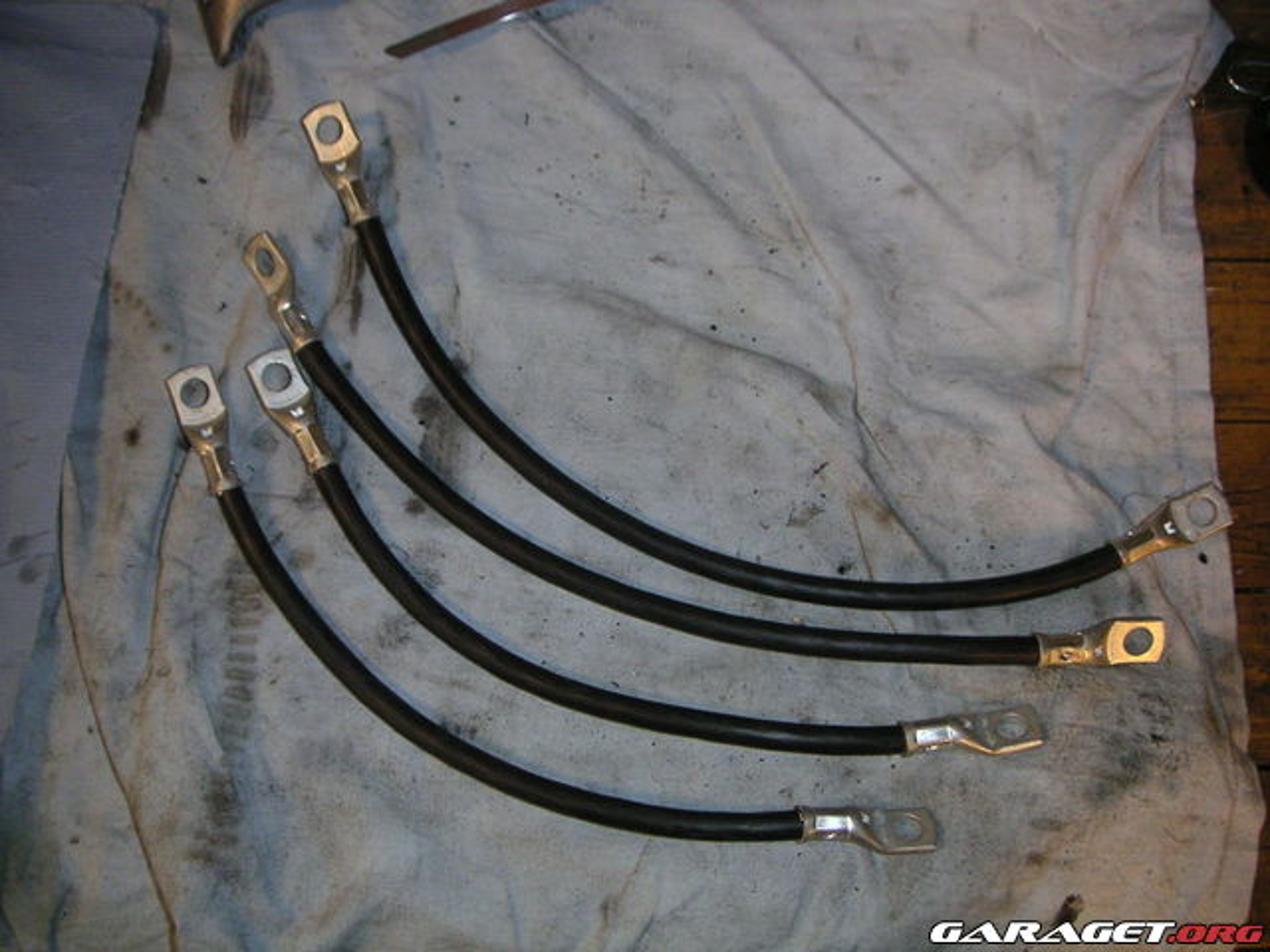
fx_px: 1394
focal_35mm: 38
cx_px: 635
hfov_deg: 49.0
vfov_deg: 37.7
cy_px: 476
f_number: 2.8
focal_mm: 6
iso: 160
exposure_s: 1/45
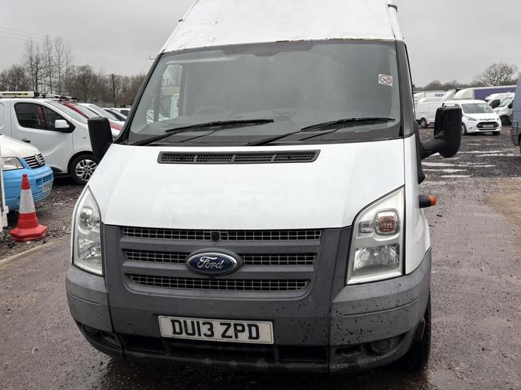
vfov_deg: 42.9
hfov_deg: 55.3
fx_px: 497
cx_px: 277
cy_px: 177
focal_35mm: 33
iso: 50
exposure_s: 1/459
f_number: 1.6
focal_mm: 5.96
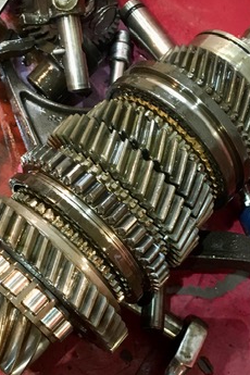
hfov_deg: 24.1
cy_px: 255
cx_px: 158
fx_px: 583
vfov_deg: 35.2
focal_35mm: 56
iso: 200
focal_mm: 4.15
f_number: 2.2
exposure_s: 1/17
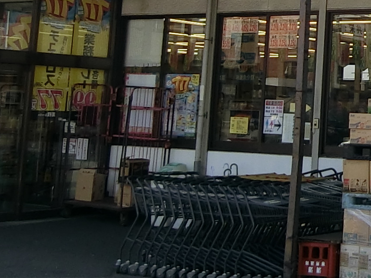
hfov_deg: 20.3
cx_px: 469
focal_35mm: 89
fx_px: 954
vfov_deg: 16.0
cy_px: -40
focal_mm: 4.06
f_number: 6.9
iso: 80
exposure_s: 1/200
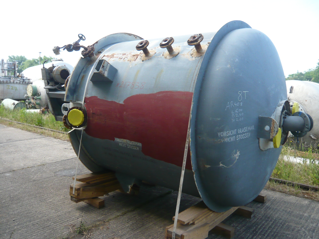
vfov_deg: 49.7
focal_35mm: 28
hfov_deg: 63.4
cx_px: 160
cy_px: 120
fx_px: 258
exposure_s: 1/500
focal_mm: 4.6
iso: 200
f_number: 2.8
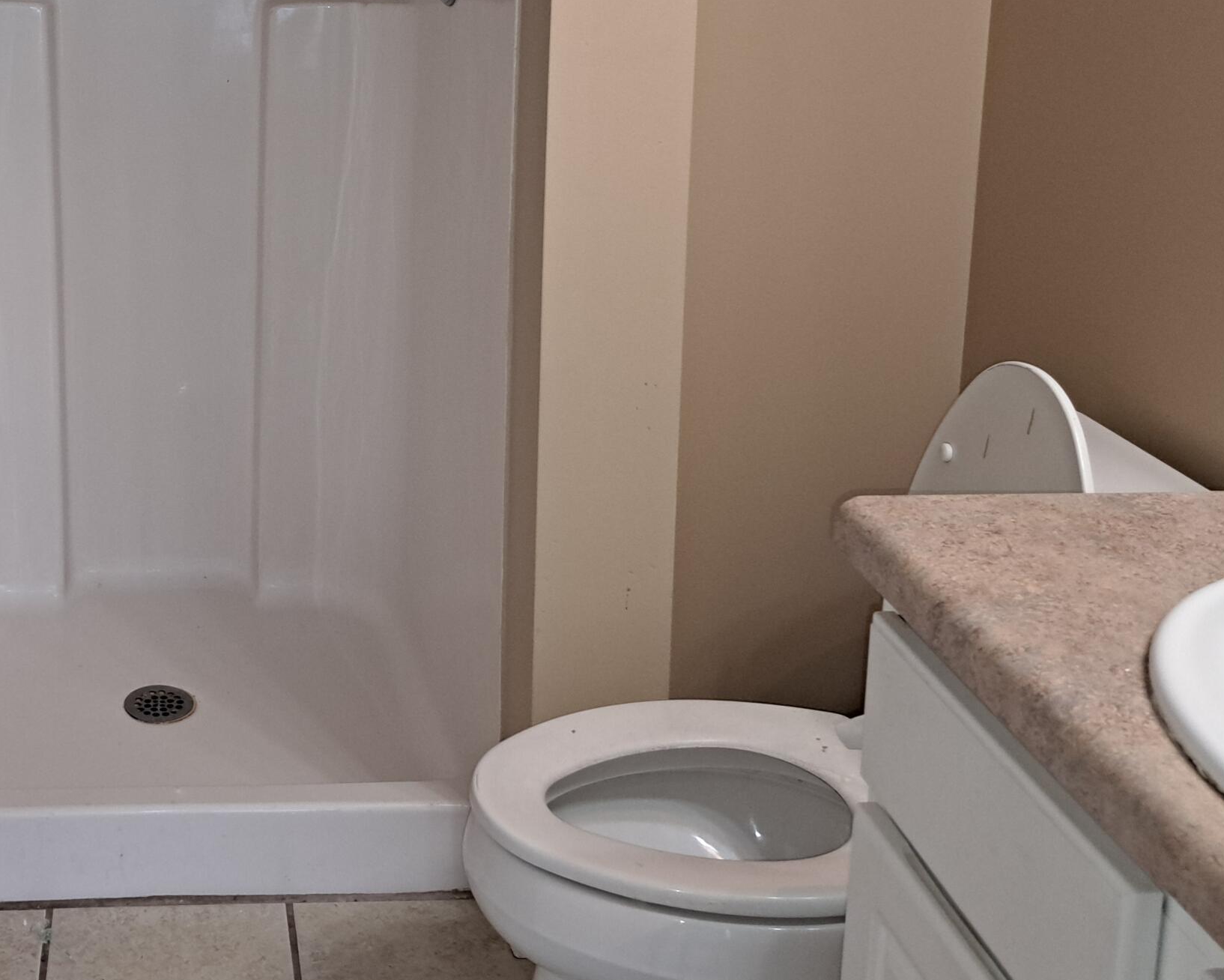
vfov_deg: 33.8
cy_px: 180
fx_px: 1558
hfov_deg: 40.9
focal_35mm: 43
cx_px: 223
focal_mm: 5.23
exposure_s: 1/60
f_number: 1.8
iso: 200
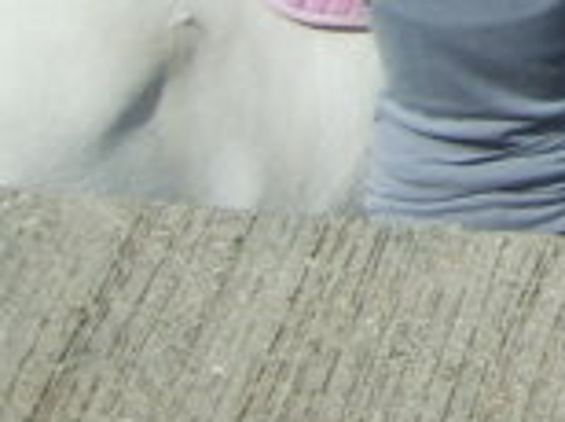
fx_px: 2884
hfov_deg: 10.1
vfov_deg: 8.0
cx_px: 1244
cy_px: -369
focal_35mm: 177
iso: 50
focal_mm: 5.8
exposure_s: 1/250
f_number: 7.1
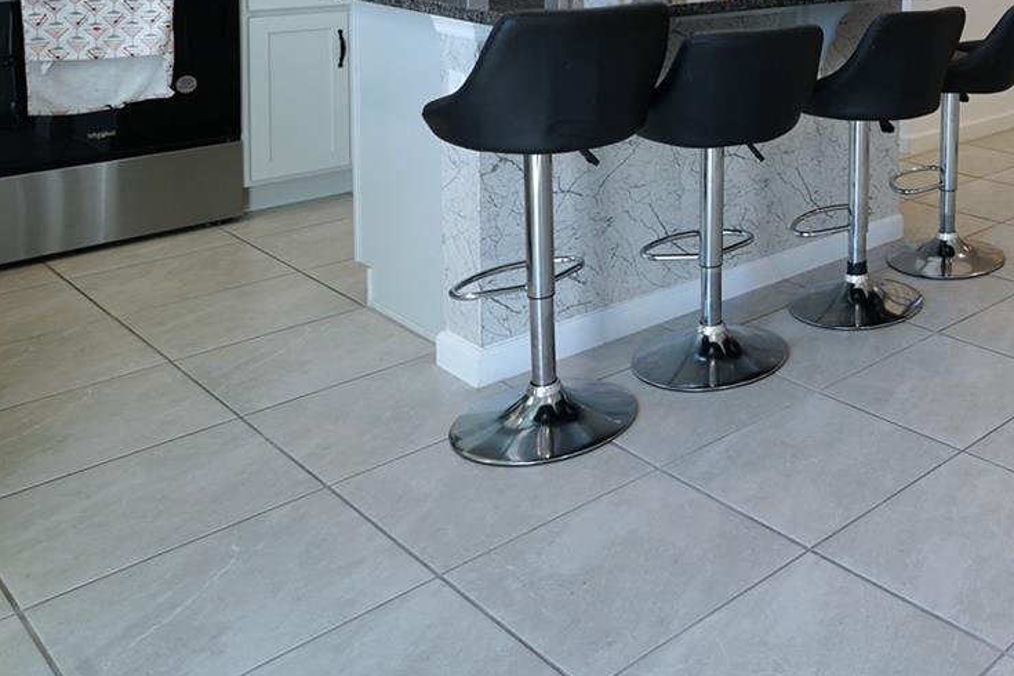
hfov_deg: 42.7
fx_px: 1042
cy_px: -44
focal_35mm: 37
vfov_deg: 32.2
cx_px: 1069
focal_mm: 17
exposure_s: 1/10
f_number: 8
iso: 125
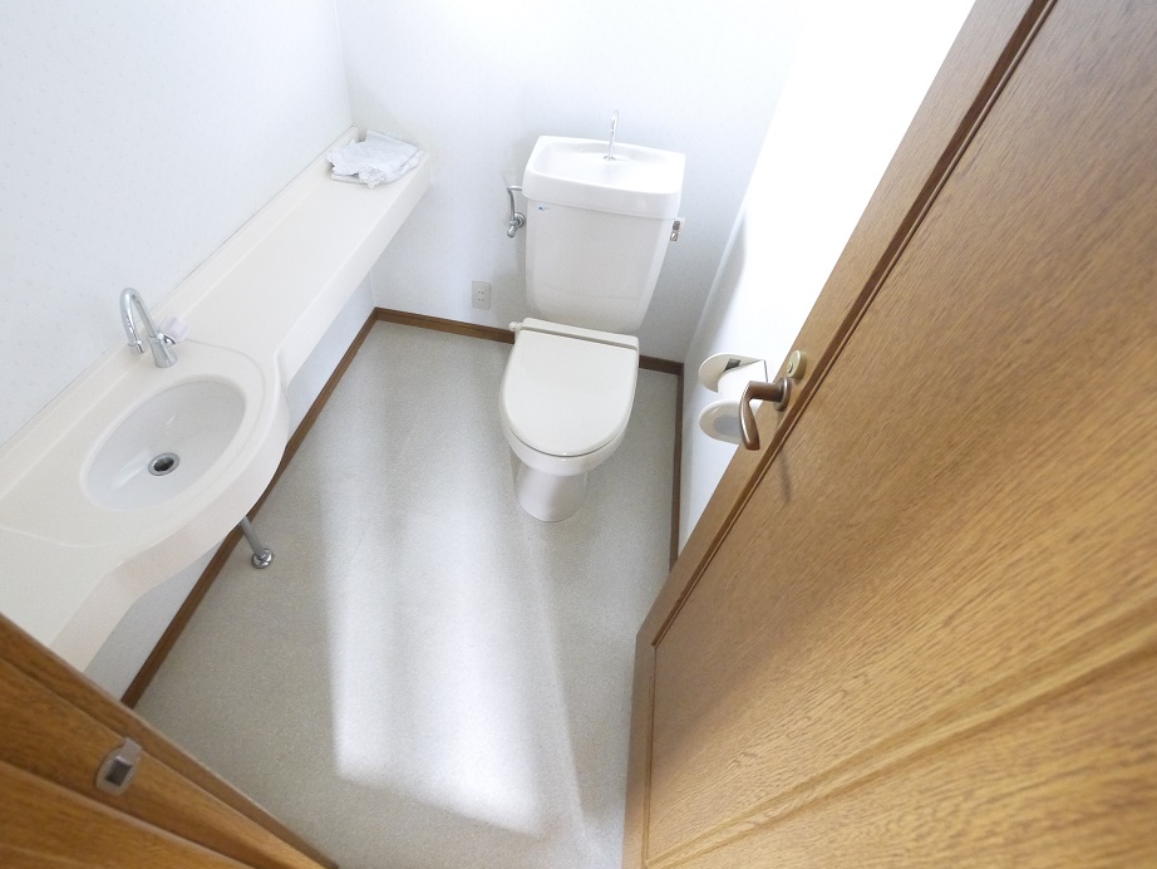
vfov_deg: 74.6
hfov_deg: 90.5
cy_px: 396
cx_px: 502
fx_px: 568
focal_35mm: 17
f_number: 4
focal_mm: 7
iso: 1600
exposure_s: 1/25
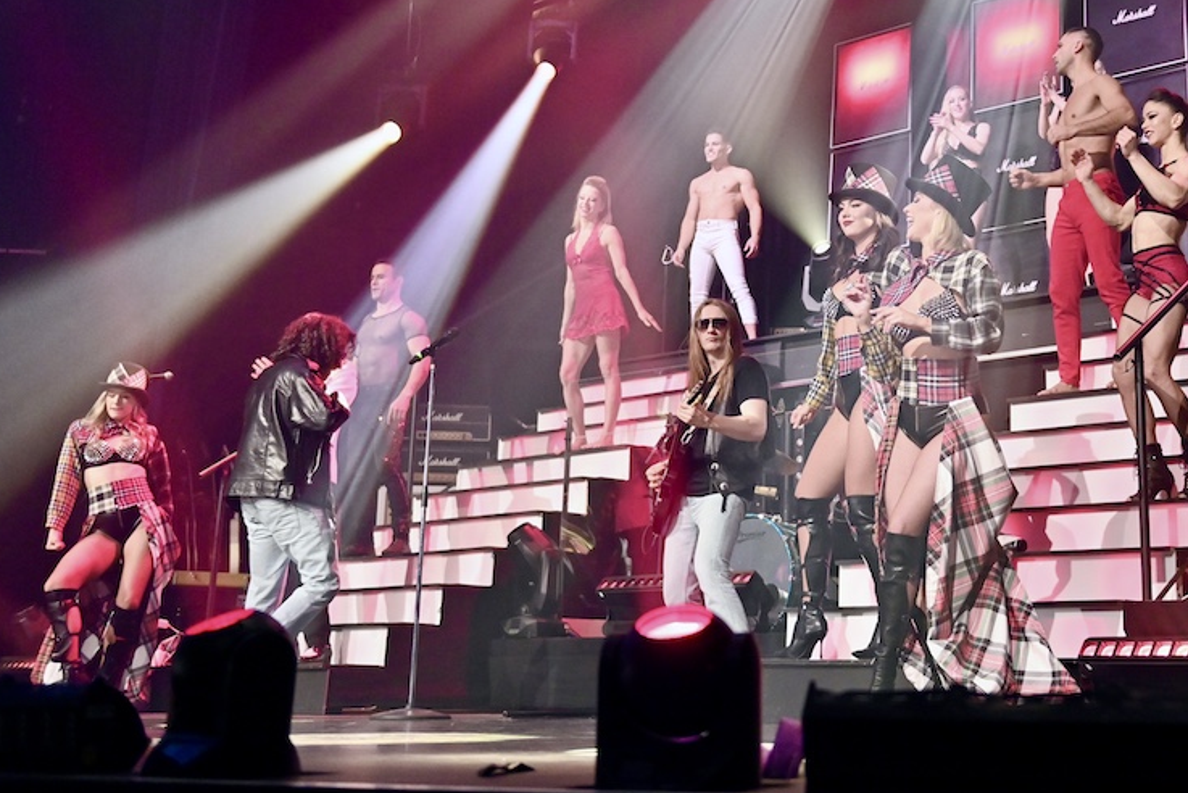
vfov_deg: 26.9
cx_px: 801
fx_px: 1651
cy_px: 296
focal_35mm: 50
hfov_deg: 39.1
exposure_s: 1/500
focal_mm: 36
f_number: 2.8
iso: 5000
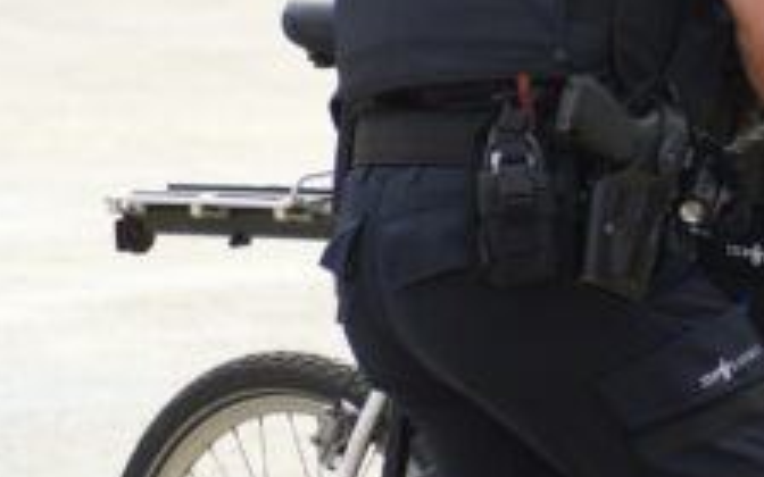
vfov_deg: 3.2
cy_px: -170
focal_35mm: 410
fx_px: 8537
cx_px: 996
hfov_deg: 5.1
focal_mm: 100
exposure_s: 1/320
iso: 100
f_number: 5
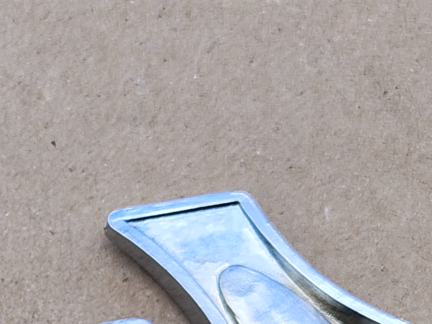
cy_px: 422
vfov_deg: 10.3
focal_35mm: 141
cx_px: -218
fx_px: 1760
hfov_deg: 13.2
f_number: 1.8
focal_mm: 5.56
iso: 100
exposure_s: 1/689
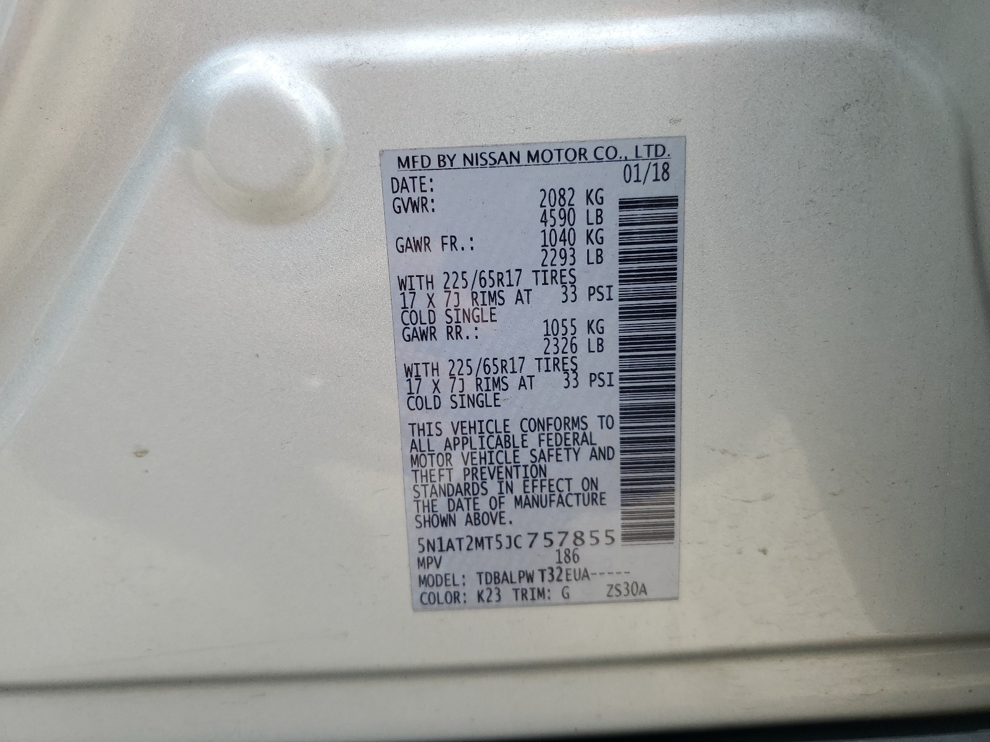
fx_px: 744
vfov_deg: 53.1
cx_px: 495
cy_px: 371
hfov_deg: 67.3
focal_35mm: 26
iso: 50
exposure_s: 1/333
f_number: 1.5
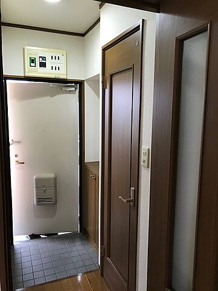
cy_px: 146
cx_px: 109
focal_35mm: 28
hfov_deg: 49.7
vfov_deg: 63.4
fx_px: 235
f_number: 1.8
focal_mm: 3.99
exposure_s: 1/20
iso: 40
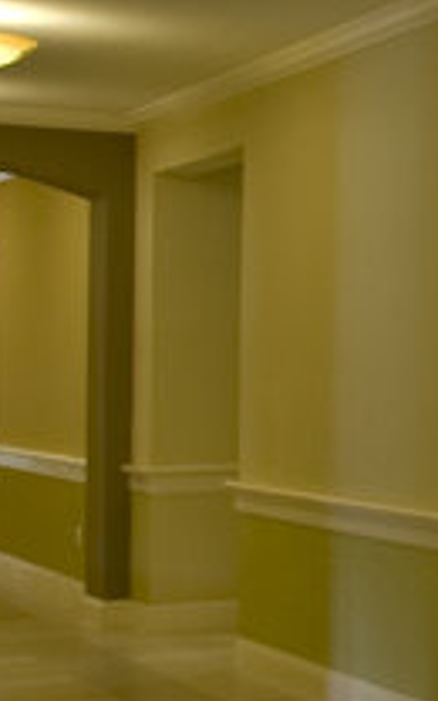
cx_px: 1627
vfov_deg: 20.8
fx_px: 1910
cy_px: 344
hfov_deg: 8.5
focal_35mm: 100
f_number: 10
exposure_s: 1/6
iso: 100
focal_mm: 17
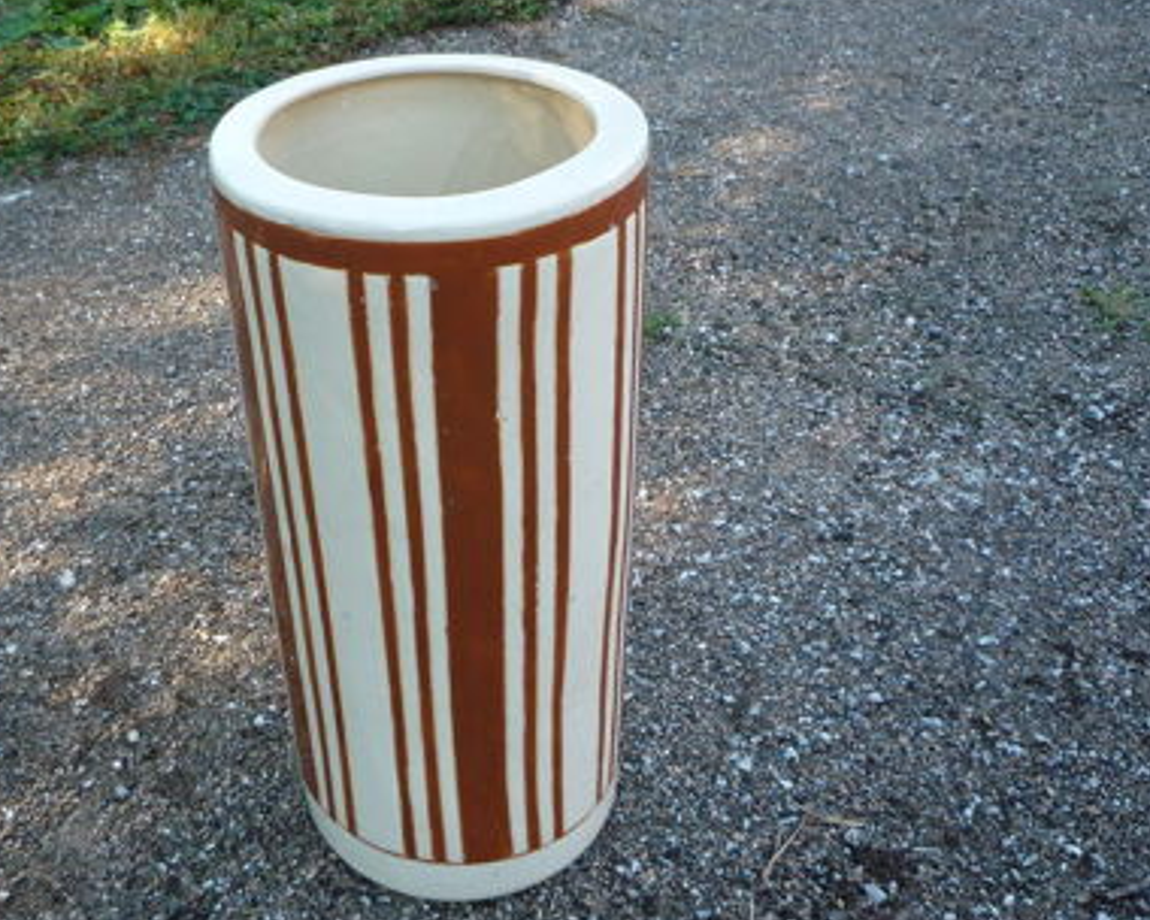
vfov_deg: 40.1
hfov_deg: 48.7
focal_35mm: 37
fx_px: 1259
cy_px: 478
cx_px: 439
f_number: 3.3
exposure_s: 1/80
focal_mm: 5.2
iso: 100
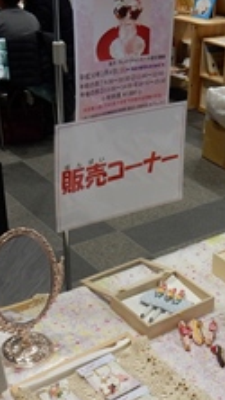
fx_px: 583
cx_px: 155
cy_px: 259
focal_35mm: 55
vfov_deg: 37.5
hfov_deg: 21.7
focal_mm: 4.5
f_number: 3.7
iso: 200
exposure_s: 1/30
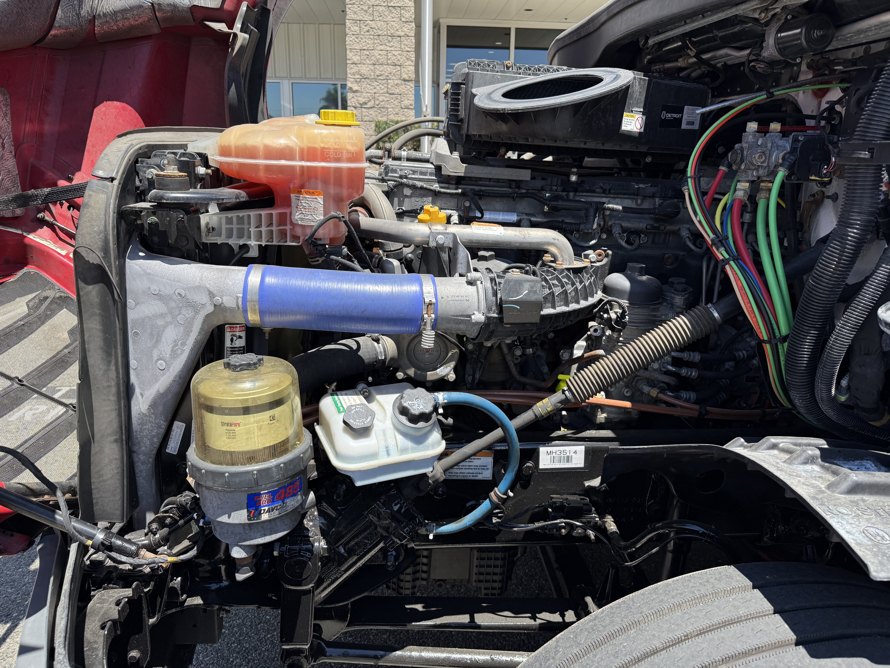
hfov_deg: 71.6
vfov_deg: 56.8
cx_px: 445
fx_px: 617
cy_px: 334
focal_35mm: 24
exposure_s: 1/2053
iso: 100
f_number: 1.78
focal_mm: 6.76
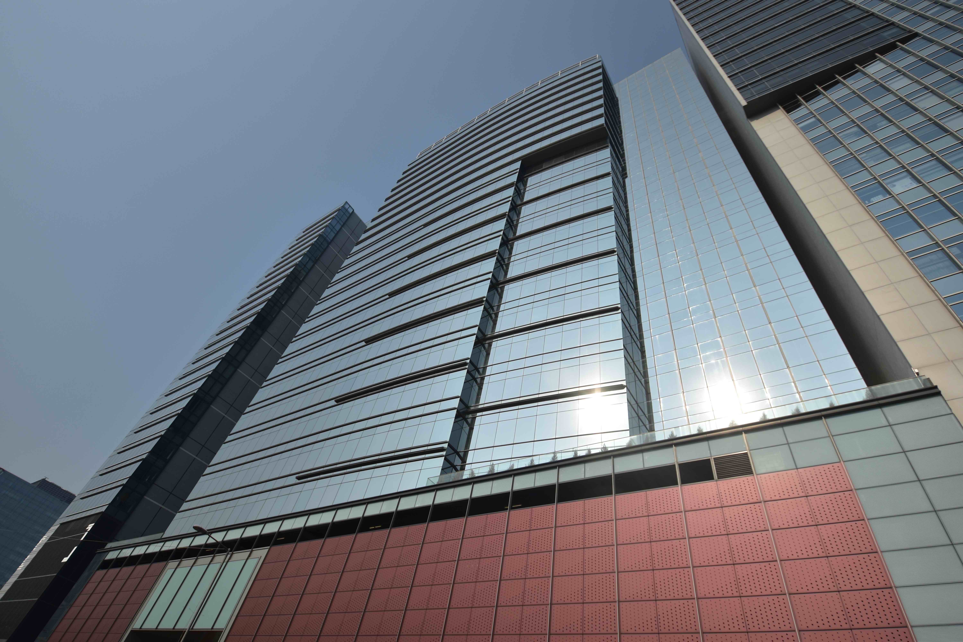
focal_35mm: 18
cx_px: 482
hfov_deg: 90.0
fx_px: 481
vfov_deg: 67.4
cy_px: 321
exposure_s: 1/2500
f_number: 3.8
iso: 100
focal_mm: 12
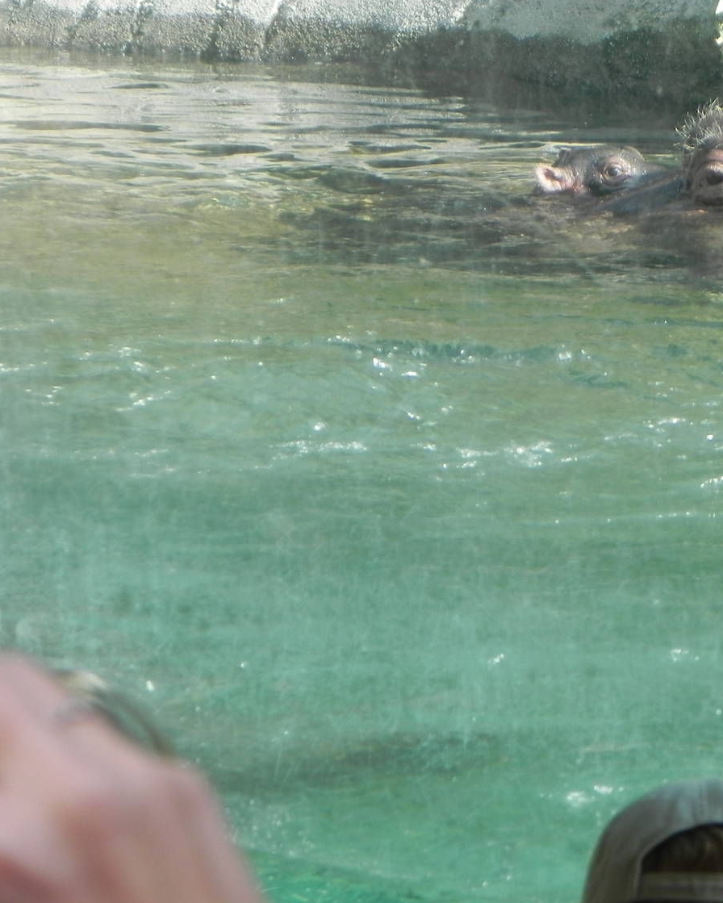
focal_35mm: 226
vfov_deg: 8.5
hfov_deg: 6.8
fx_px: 6042
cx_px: 630
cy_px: 434
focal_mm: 28.8
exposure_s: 1/117
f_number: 4.5
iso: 160
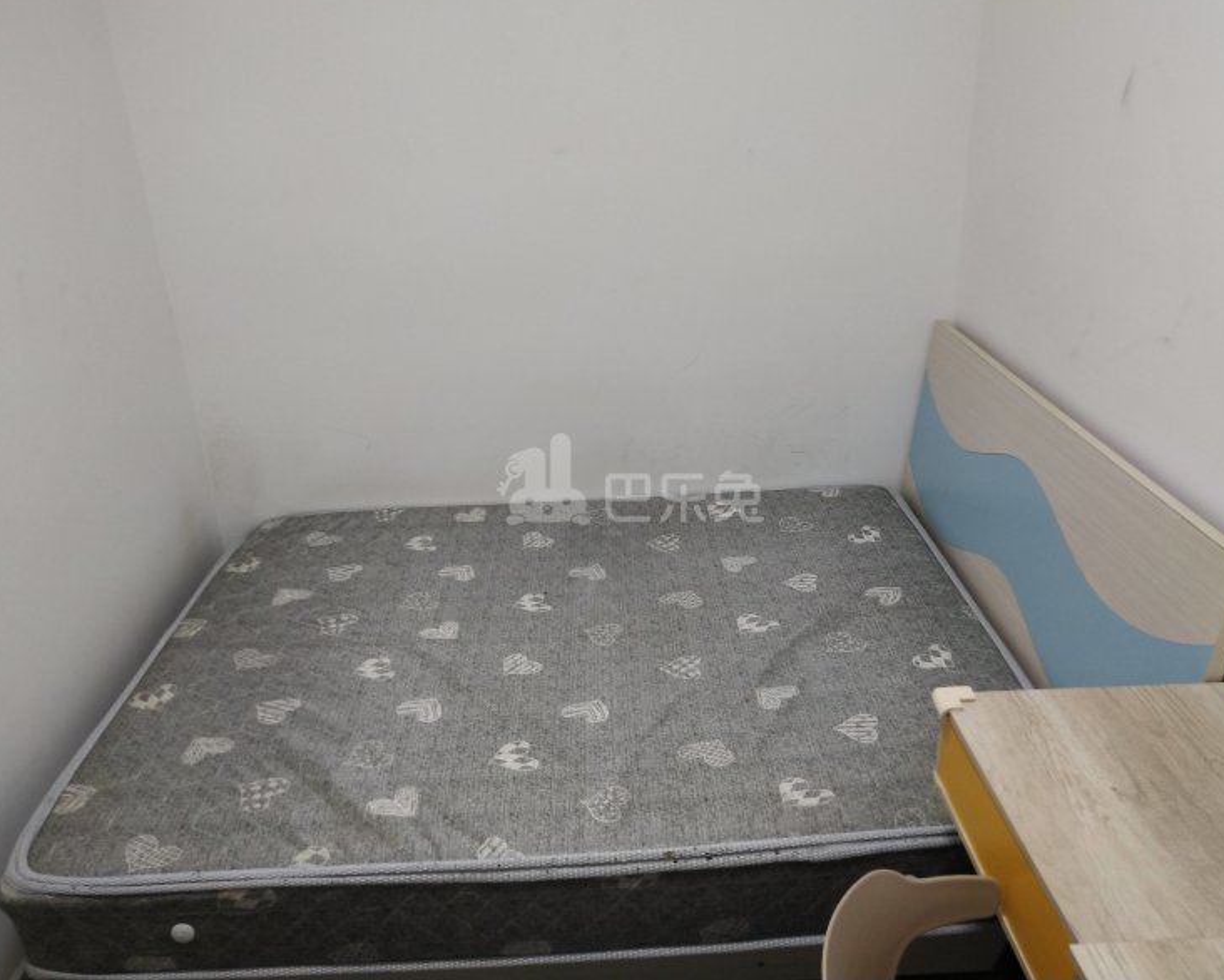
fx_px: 1160
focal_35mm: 32
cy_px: 480
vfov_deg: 45.8
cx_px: 630
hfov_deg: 55.6
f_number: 1.8
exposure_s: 1/50
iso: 182
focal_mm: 3.95
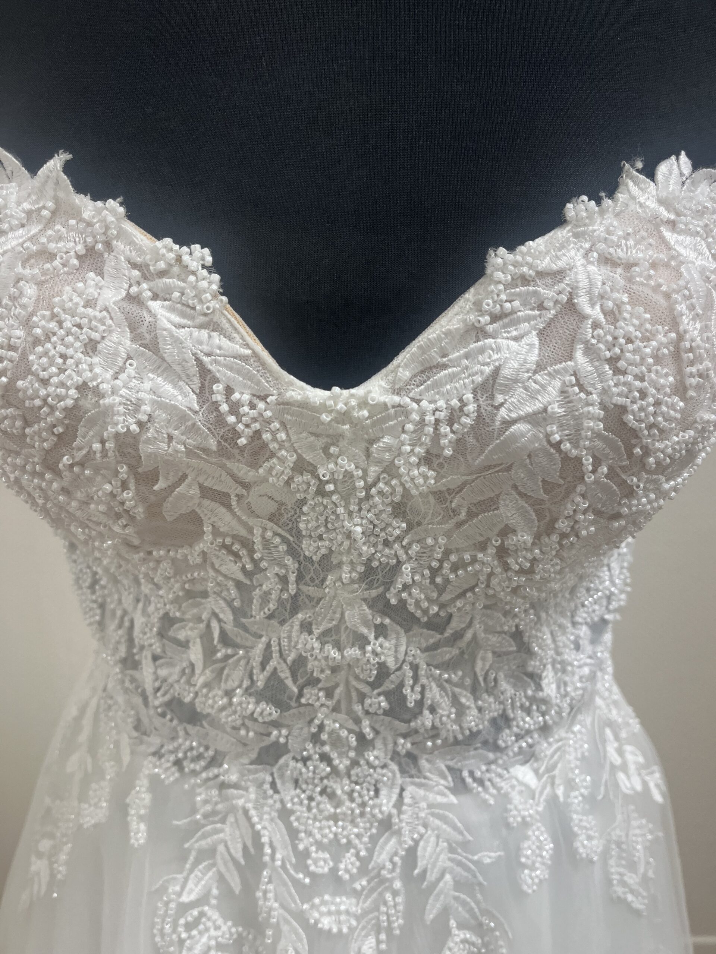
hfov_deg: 53.1
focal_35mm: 26
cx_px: 358
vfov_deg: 67.3
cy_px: 477
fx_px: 717
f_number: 1.6
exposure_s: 1/100
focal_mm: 5.1
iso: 100
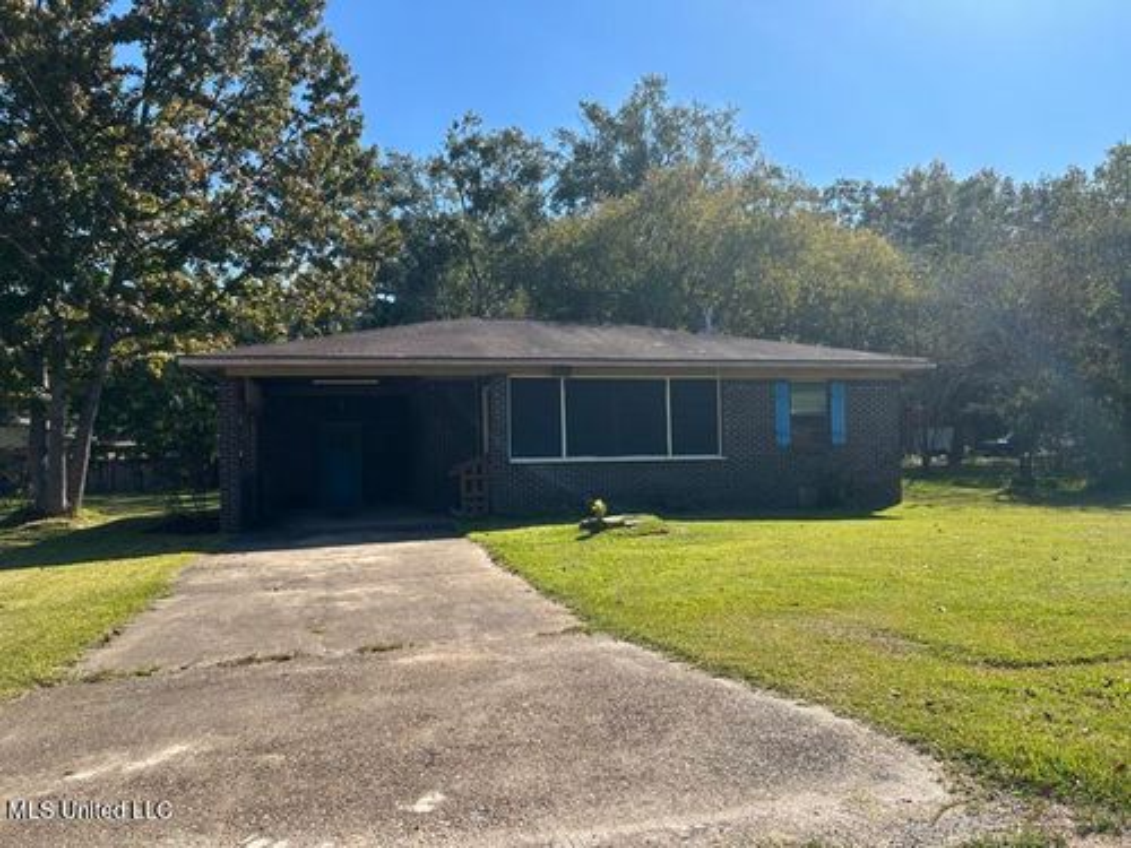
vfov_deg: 53.1
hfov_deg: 67.3
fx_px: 849
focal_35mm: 26
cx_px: 566
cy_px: 424
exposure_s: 1/3077
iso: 50
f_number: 1.5
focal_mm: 5.7
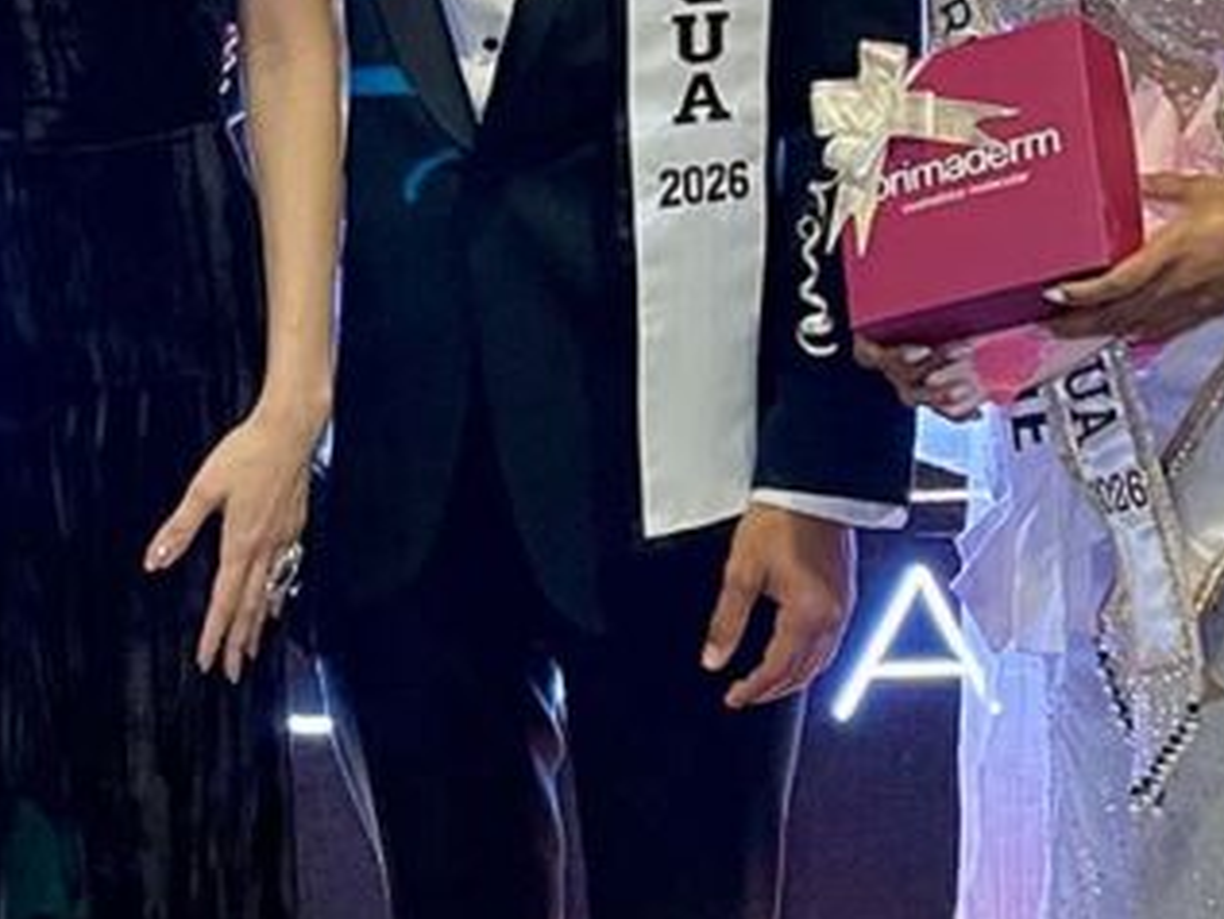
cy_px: -166
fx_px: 2228
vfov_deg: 21.7
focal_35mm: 63
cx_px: 112
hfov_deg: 29.4
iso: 500
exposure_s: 1/46
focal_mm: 5.1
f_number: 1.6
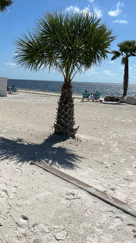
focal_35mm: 38
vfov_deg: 52.8
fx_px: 244
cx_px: 34
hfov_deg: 30.6
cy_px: 121
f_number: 1.5
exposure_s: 1/12658
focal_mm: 5.7
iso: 50
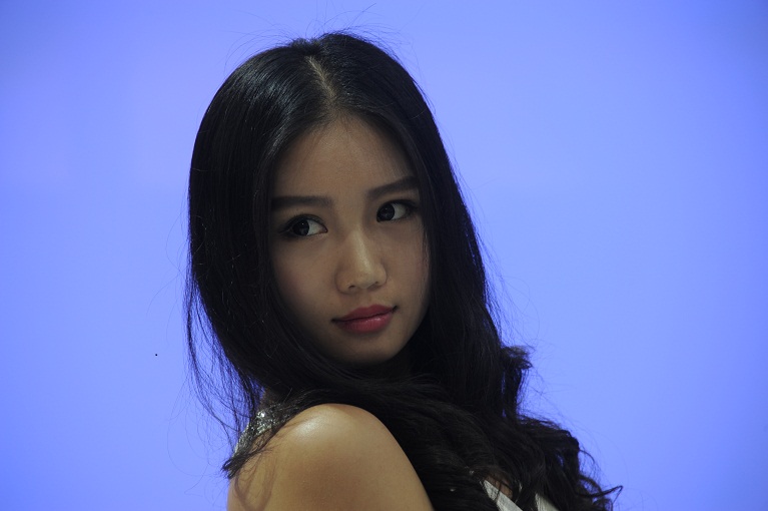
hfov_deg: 6.9
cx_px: 384
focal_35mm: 300
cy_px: 256
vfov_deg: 4.6
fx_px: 6394
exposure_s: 1/200
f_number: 7.1
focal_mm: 300
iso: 400
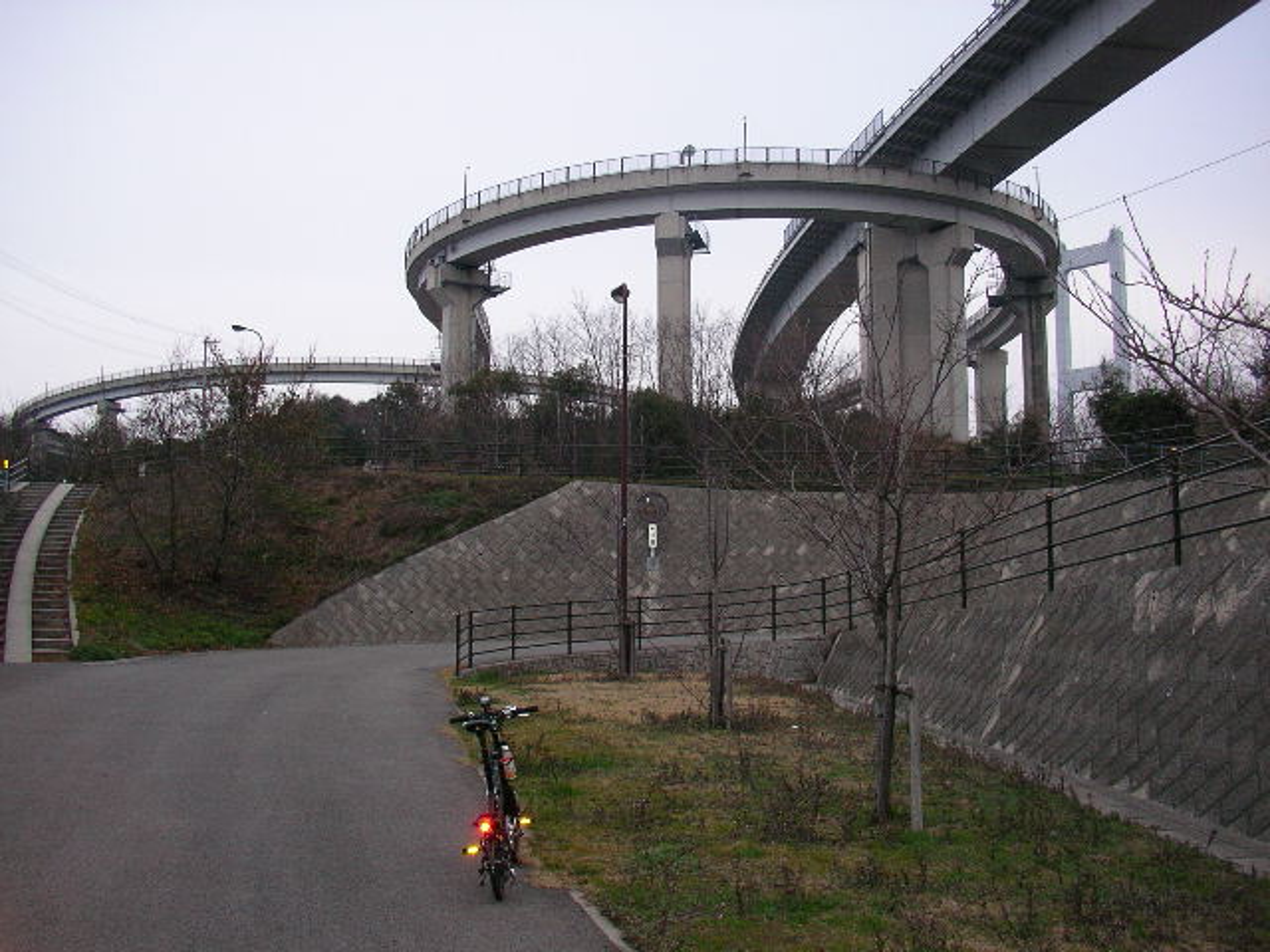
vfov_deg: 38.7
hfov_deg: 50.1
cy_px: 476
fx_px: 1357
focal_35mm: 37
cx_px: 635
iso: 100
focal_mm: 5.7
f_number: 2.8
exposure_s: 1/60
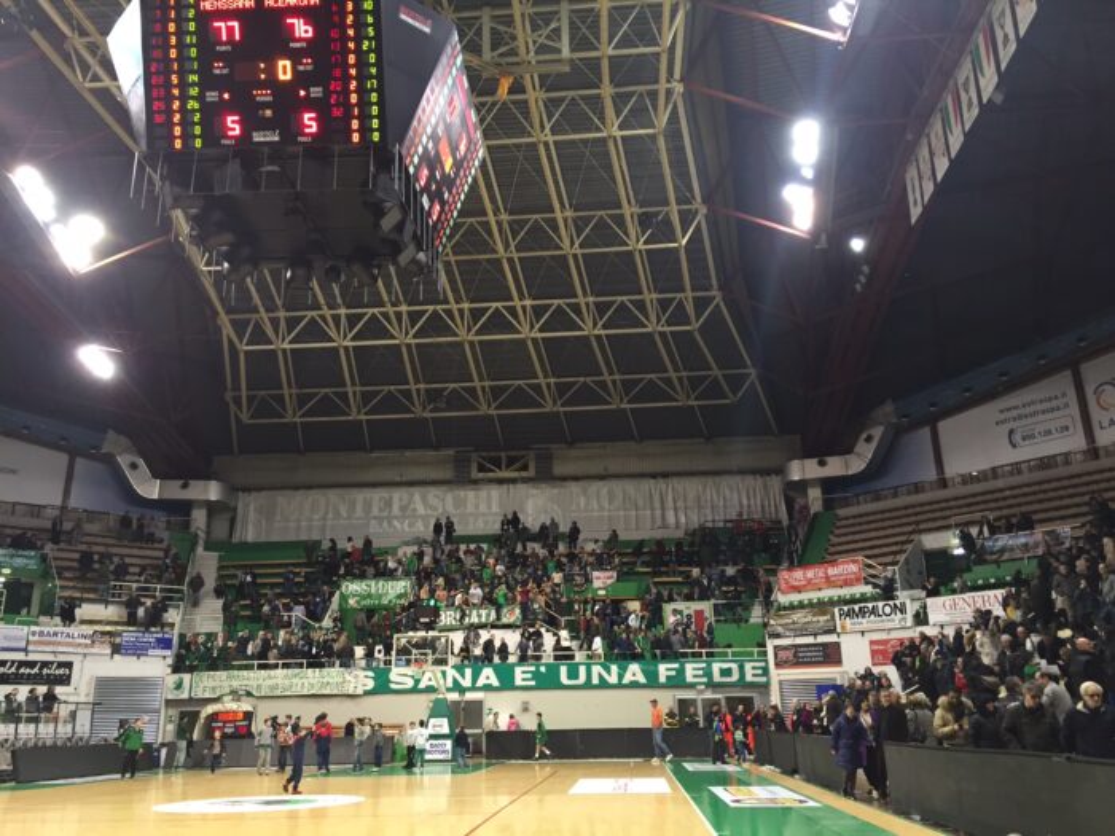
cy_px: 418
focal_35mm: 29
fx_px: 934
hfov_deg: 61.7
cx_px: 558
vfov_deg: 48.2
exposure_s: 1/33
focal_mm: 4.15
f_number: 2.2
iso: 100
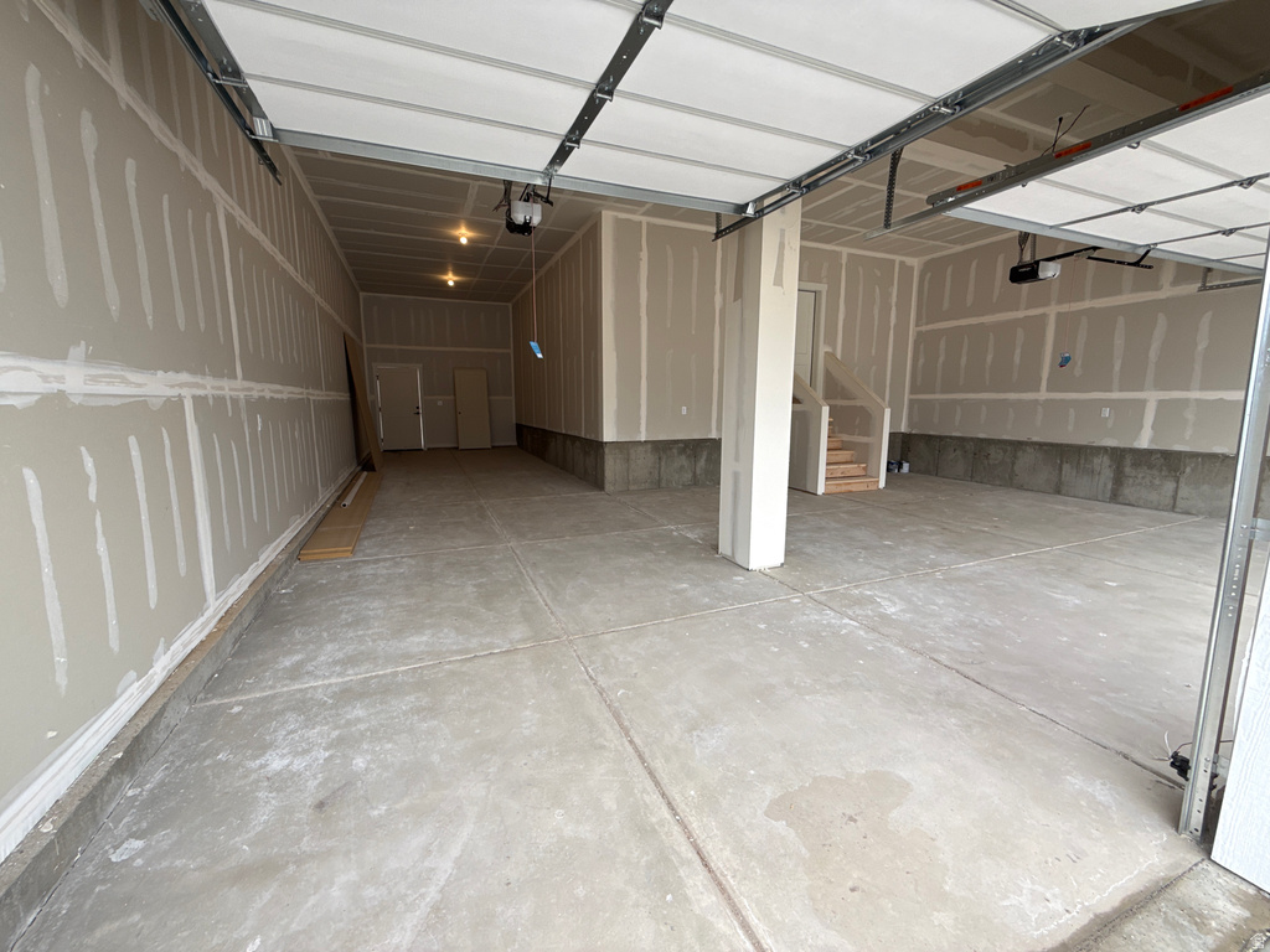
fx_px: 514
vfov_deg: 85.7
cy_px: 476
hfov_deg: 102.1
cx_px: 635
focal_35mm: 14
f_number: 2.2
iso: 50
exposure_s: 1/99
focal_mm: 2.22
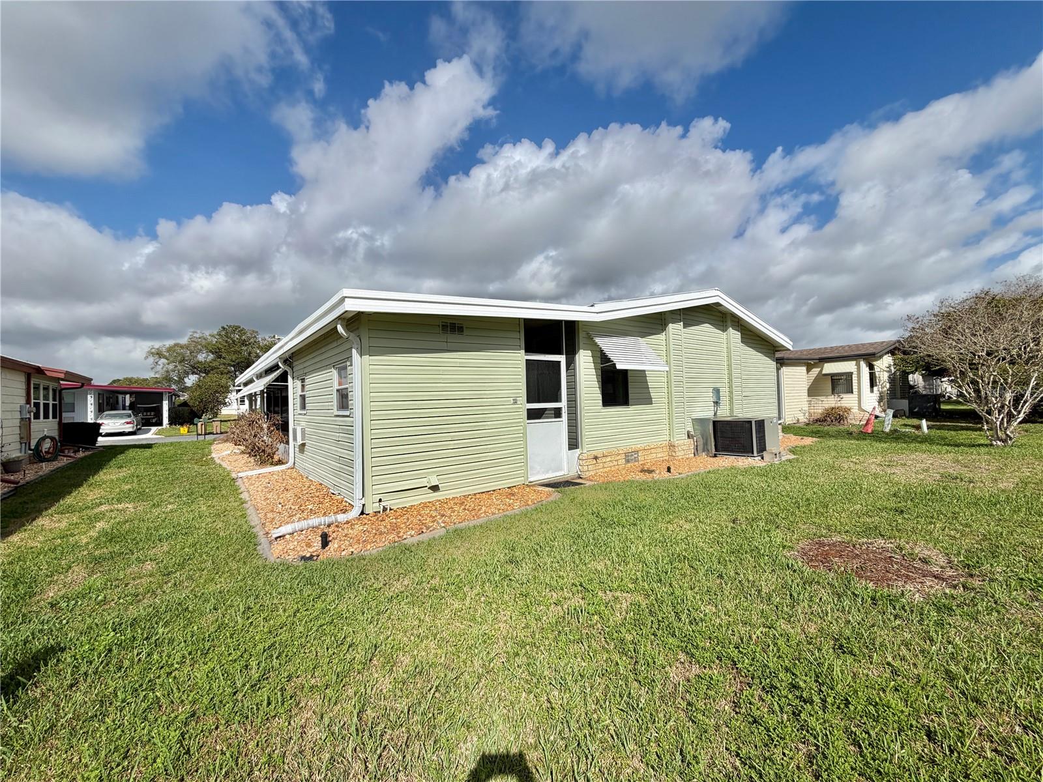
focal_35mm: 14
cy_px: 391
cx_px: 522
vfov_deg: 85.7
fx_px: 422
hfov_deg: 102.1
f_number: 2.2
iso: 20
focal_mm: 2.22
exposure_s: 1/1235
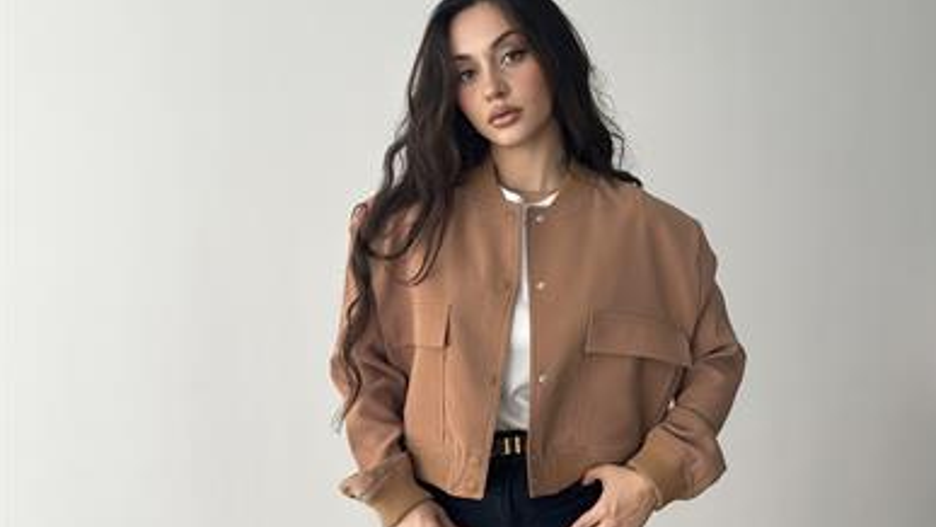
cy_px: 407
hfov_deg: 55.3
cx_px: 481
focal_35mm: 36
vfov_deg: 32.1
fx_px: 894
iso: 80
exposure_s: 1/610
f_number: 1.8
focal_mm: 6.86
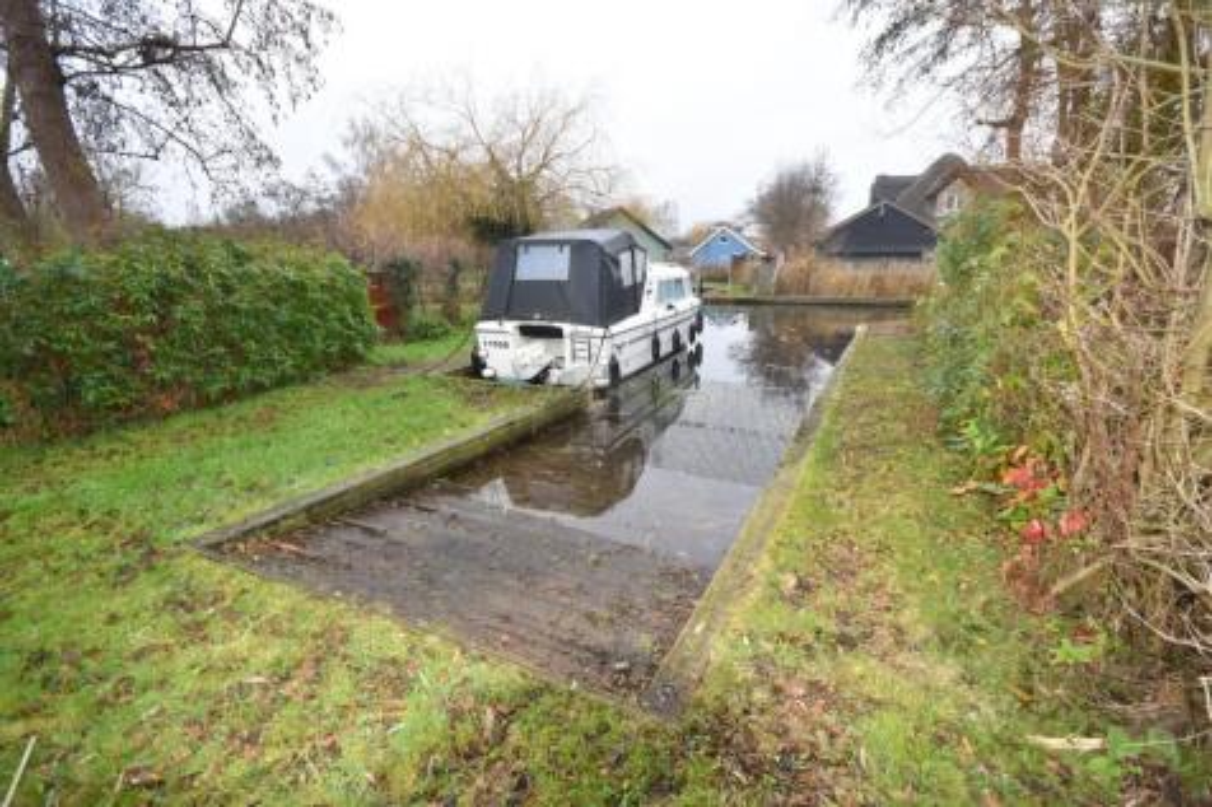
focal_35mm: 15
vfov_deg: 77.3
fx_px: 505
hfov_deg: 100.4
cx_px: 606
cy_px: 404
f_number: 5.6
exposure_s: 1/125
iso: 560
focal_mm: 10
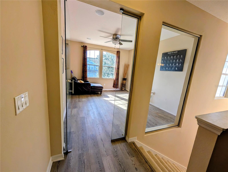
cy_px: 86
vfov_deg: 94.6
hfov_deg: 110.5
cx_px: 114
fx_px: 79
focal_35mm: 12
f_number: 1.7
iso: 49
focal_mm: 2.02
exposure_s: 1/552
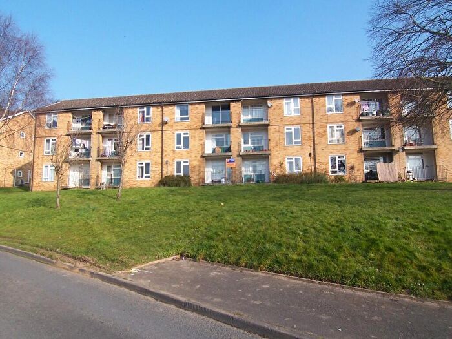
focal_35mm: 23
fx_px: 300
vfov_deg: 58.9
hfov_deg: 73.9
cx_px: 226
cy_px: 170
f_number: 5.6
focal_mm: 3.8
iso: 64
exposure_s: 1/160
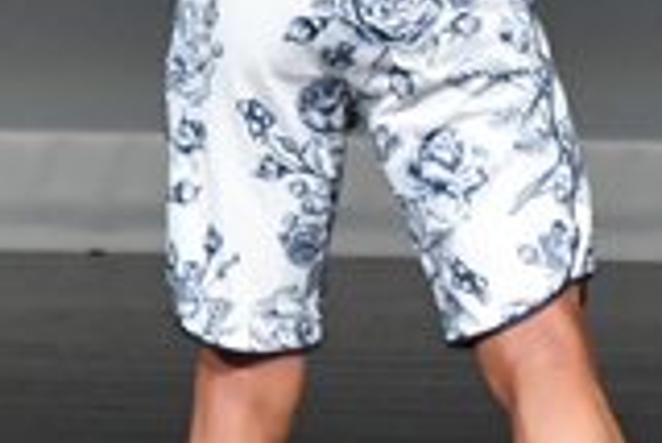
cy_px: 25
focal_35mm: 1669
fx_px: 30718
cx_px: 569
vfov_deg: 0.8
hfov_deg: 1.2
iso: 4000
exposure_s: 1/400
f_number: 5.6
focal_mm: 230
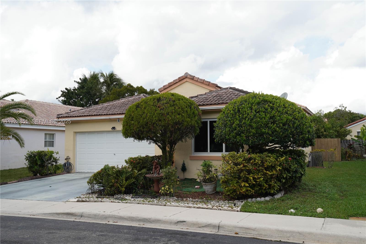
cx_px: 183
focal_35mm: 35
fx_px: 356
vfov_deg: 37.8
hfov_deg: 54.4
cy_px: 122
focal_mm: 35
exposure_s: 1/60
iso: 100
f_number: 13
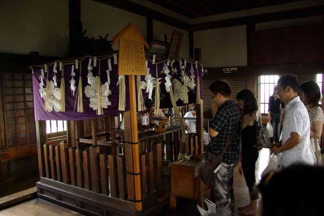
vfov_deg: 46.3
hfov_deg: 65.5
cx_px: 160
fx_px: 252
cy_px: 108
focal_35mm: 28
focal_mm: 18
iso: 400
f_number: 3.5
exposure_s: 1/30
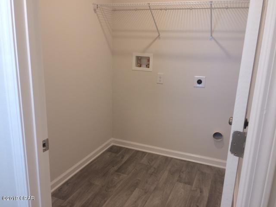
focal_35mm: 29
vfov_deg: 48.2
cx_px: 138
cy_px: 104
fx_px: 231
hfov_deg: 61.7
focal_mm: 4.15
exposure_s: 1/30
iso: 50
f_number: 2.2
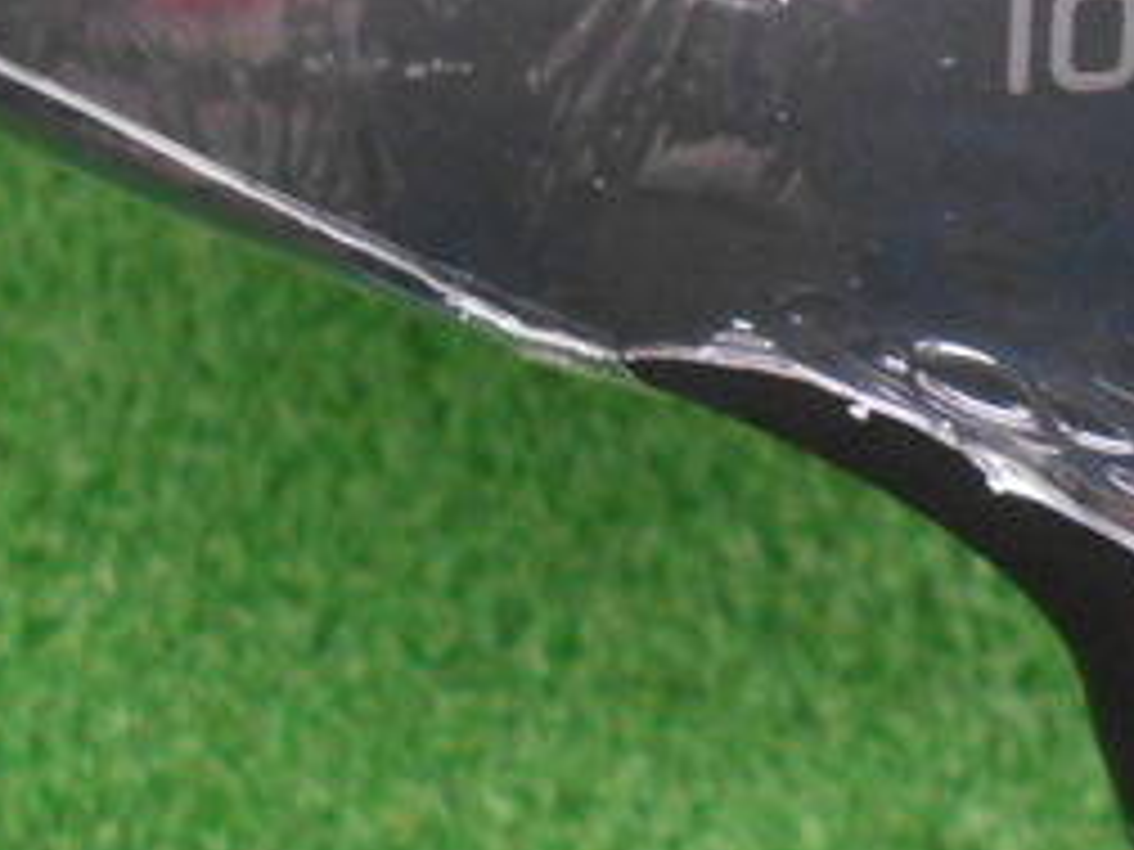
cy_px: 94
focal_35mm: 66
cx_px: 945
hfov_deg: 28.6
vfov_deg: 21.8
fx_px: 2162
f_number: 3.2
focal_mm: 4.6
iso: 800
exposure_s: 1/30
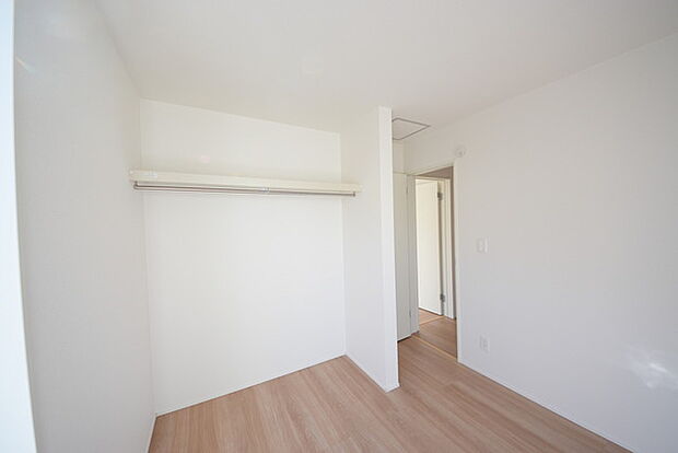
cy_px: 226
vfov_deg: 90.1
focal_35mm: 12
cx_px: 339
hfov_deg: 112.6
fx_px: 226
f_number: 5.6
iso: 400
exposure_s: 1/125
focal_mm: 8
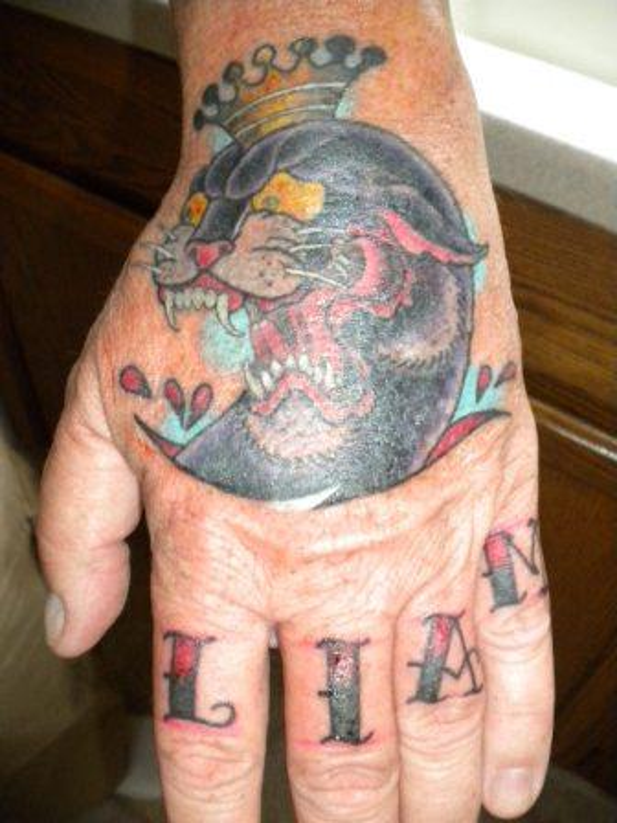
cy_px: 412
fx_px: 832
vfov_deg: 52.6
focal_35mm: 35
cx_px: 308
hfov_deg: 40.7
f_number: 3.1
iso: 400
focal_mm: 6.3
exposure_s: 1/30
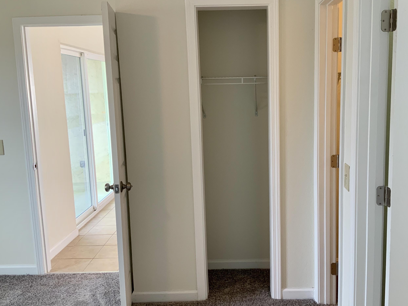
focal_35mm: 35
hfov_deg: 52.3
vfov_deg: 40.7
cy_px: 149
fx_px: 412
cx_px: 241
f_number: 1.8
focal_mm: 3
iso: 50
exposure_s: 1/60
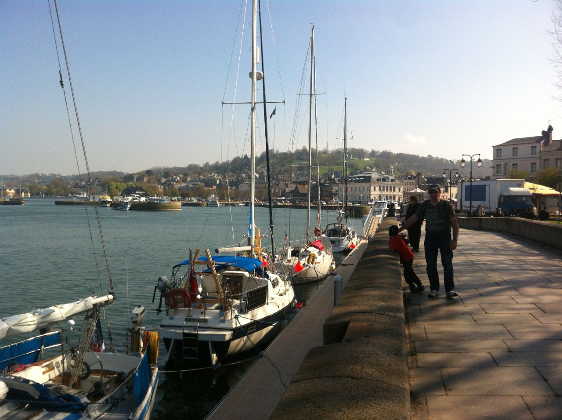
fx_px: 567
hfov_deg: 52.7
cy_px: 210
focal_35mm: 35
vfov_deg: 40.6
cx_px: 281
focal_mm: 3.85
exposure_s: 1/1588
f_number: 2.8
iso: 80
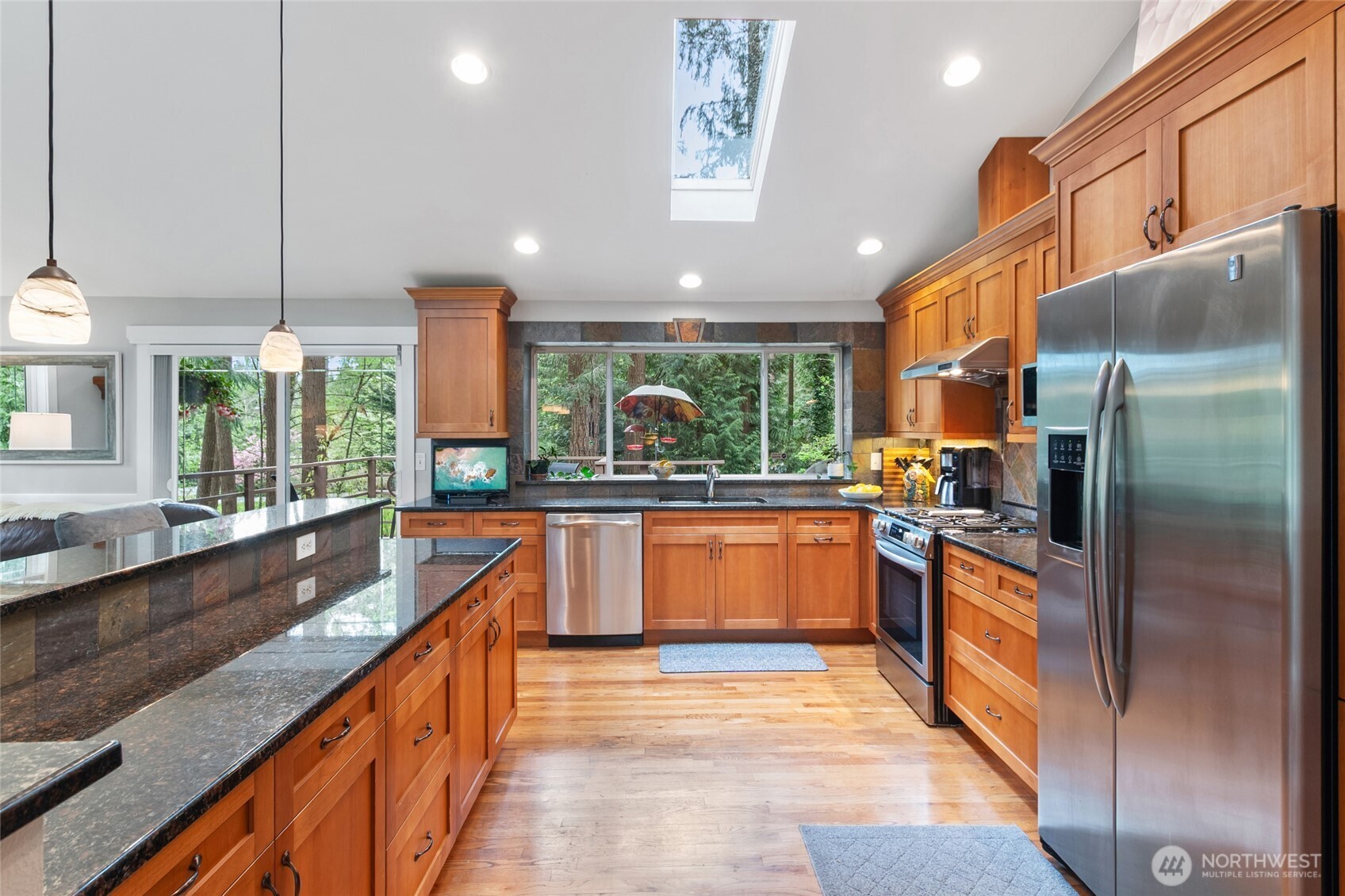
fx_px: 672
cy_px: 448
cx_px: 672
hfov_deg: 90.0
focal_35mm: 18
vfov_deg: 67.4
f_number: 9
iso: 100
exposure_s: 5
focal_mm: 12
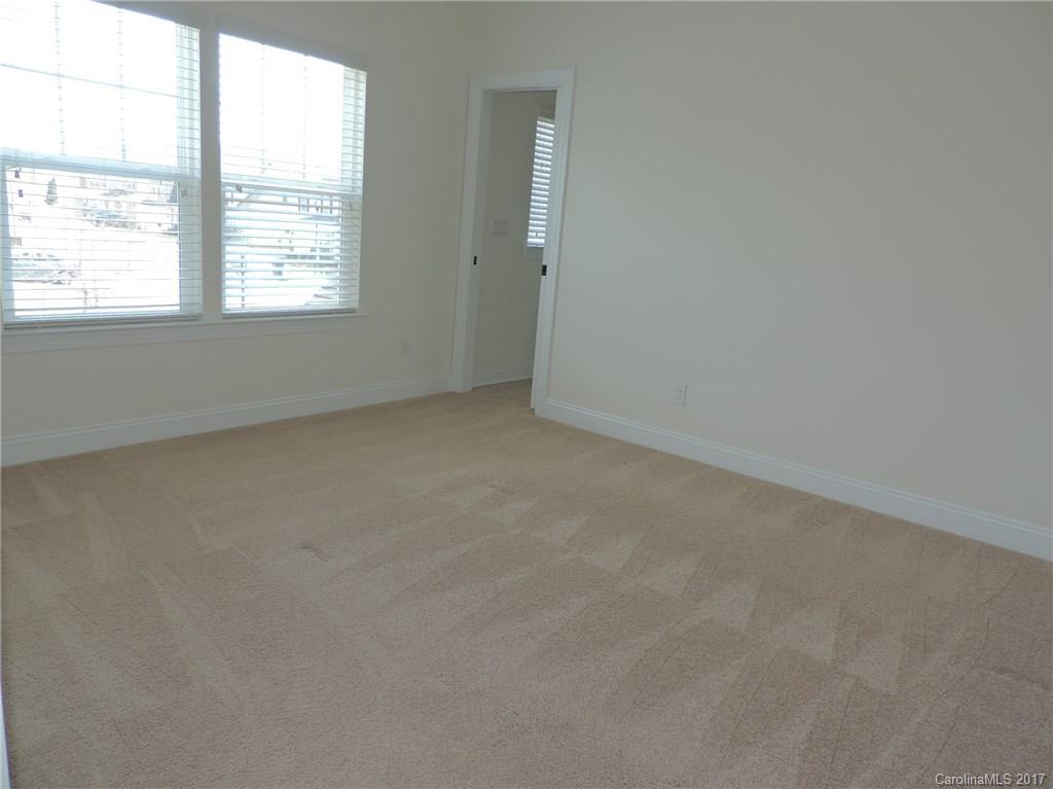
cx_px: 526
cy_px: 394
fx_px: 730
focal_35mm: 24
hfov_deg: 71.6
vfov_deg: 56.8
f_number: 3
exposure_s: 1/60
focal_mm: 4.3
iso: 80
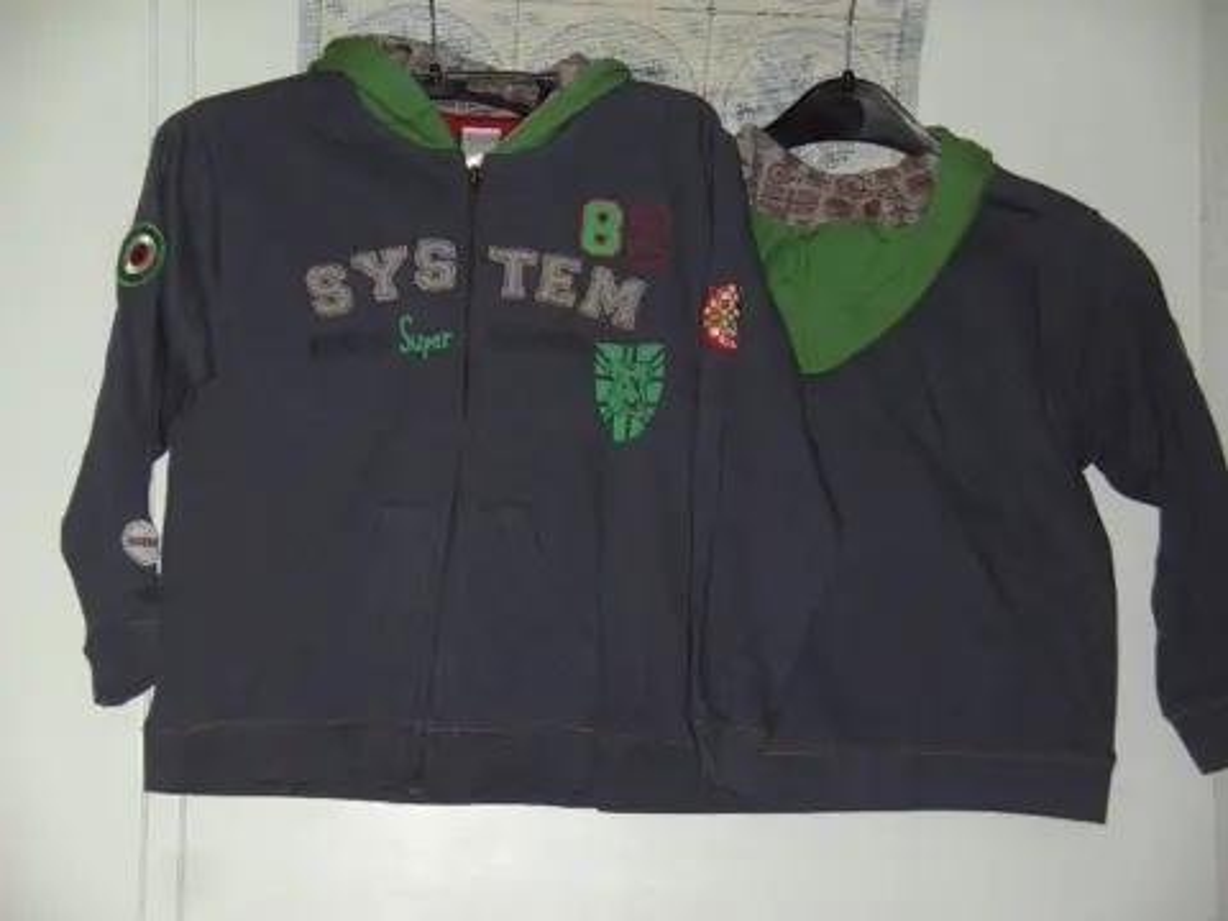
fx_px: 3299
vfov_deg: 15.9
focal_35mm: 93
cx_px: 614
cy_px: 460
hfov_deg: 21.1
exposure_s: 1/110
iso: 100
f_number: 4
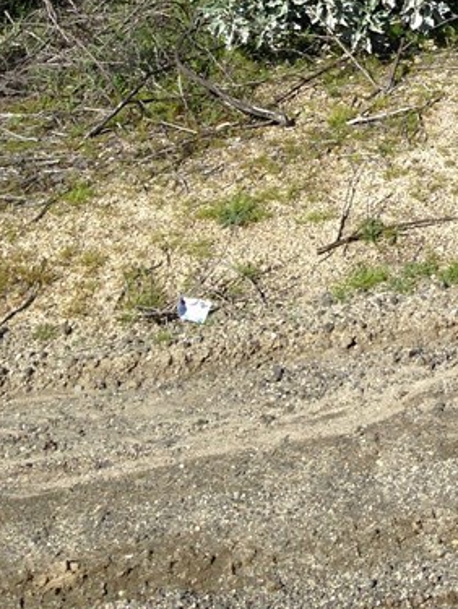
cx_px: 619
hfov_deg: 15.5
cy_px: -200
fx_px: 1585
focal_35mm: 90
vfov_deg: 19.9
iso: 50
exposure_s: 1/1595
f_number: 2.4
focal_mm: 4.12
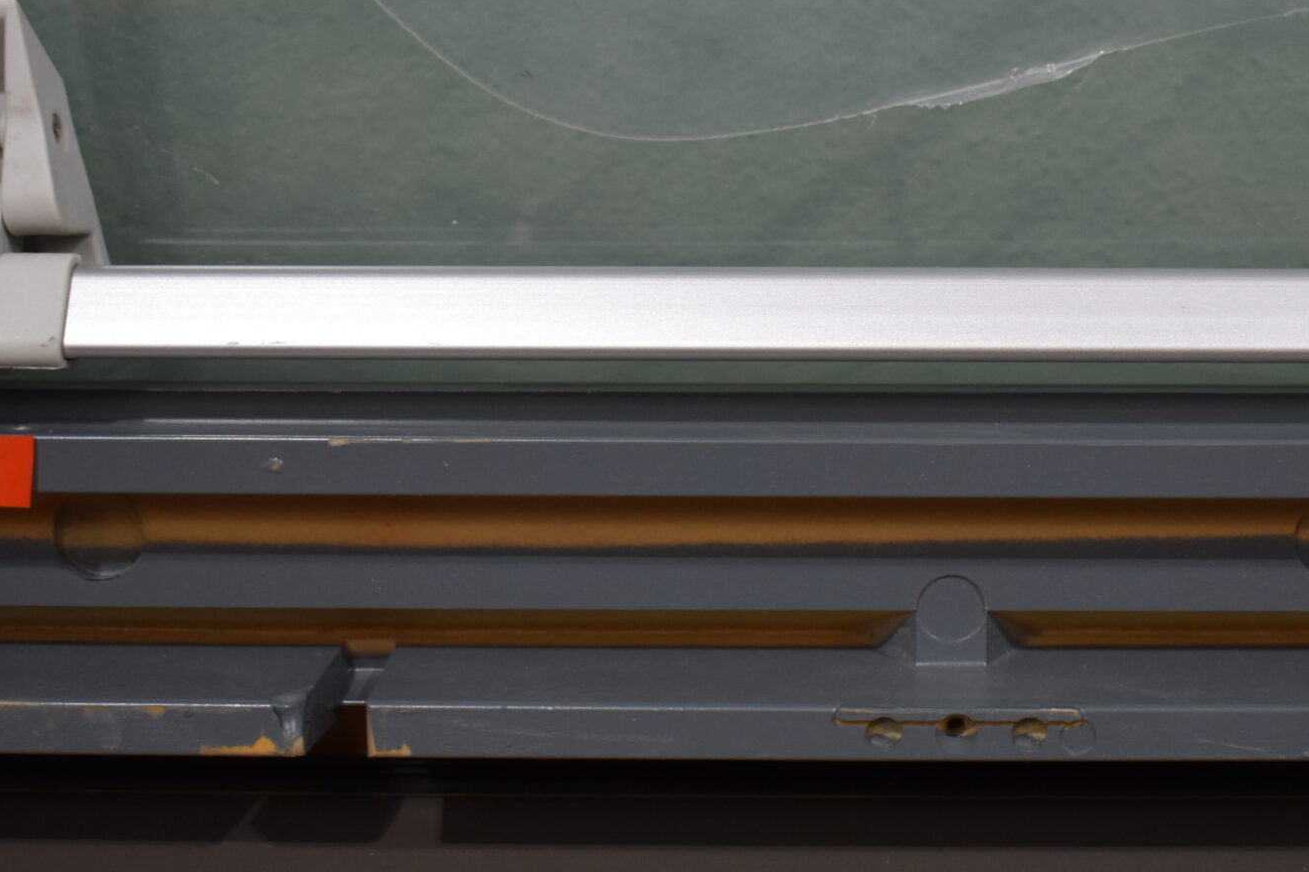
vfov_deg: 19.4
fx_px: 2545
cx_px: 809
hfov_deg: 28.7
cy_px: 321
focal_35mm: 70
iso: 640
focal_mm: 24
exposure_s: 1/250
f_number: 4
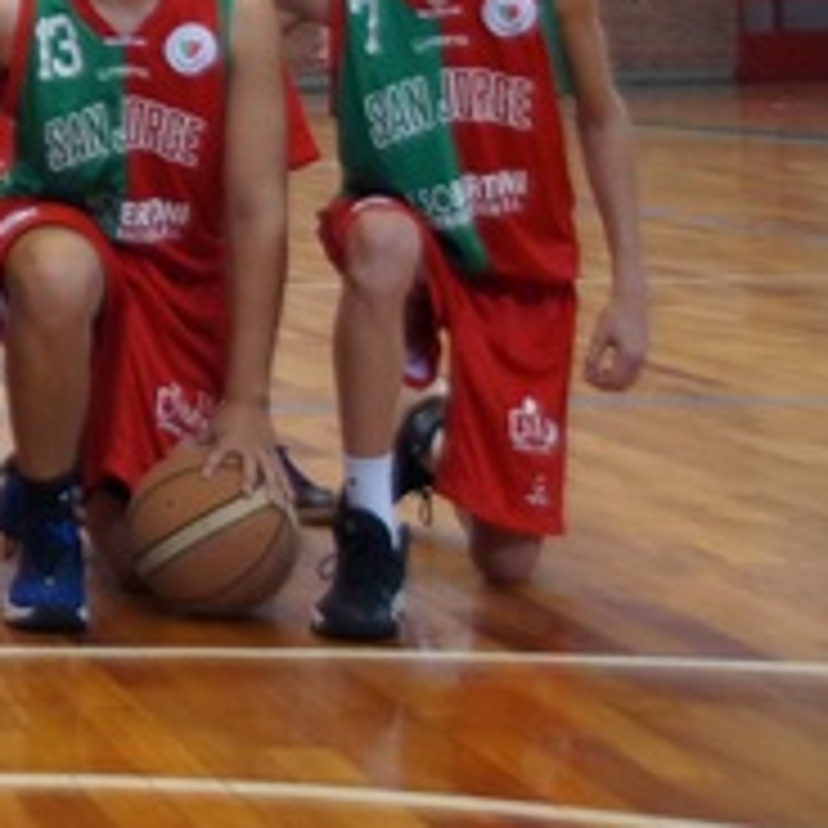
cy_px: -32
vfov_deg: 14.9
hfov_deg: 13.7
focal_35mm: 115
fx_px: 3112
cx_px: -603
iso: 1250
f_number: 4
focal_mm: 26
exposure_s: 1/160
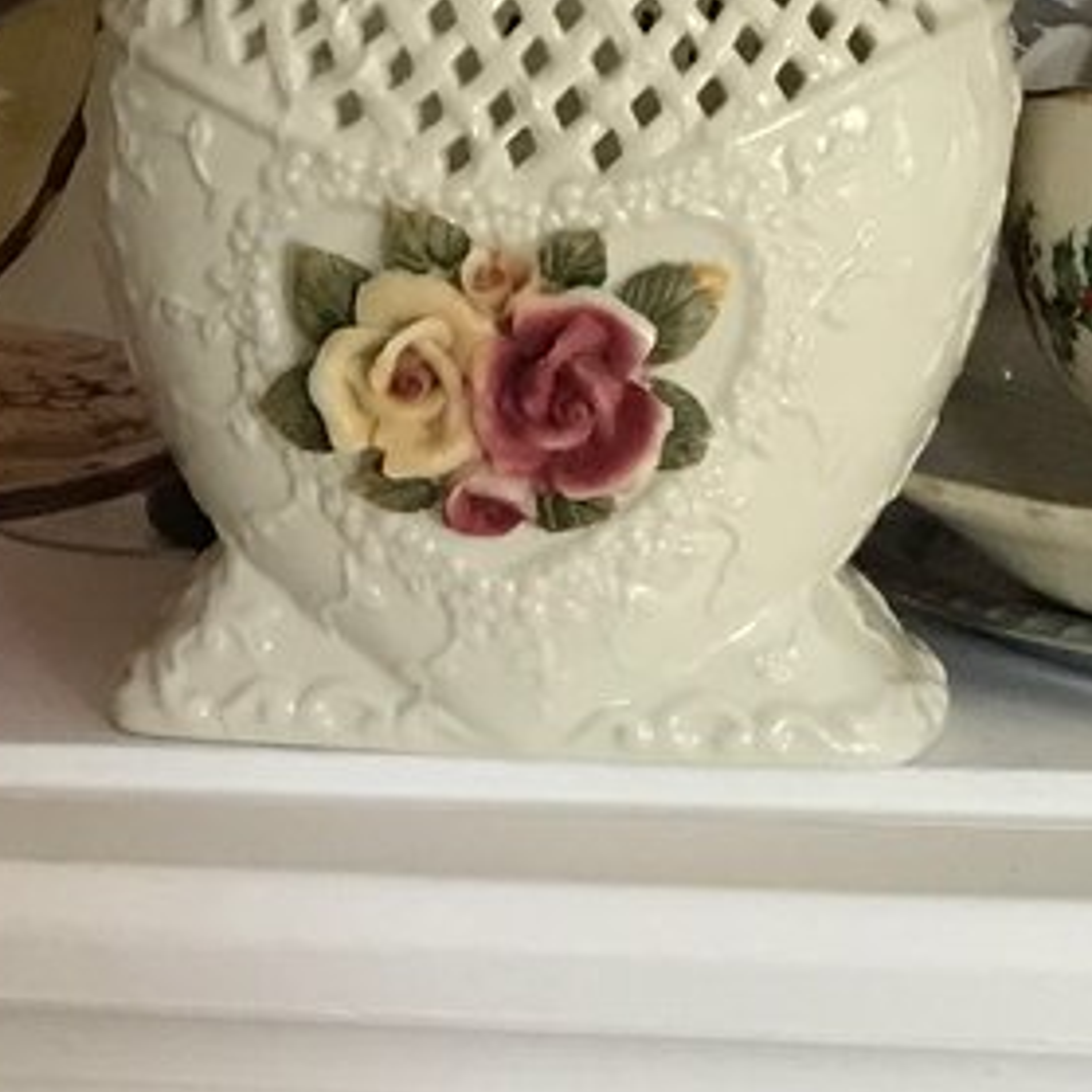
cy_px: 871
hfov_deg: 12.8
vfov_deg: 13.0
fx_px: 4783
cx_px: -41
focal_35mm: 134
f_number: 1.8
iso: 80
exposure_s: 1/15
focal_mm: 3.99
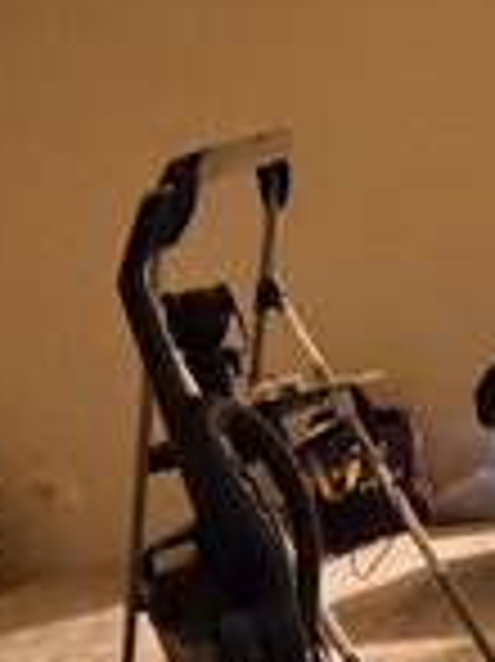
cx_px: -212
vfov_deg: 26.4
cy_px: 477
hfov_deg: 18.3
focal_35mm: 73
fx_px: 1394
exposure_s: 1/40
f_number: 2.2
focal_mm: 2.22
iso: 1600
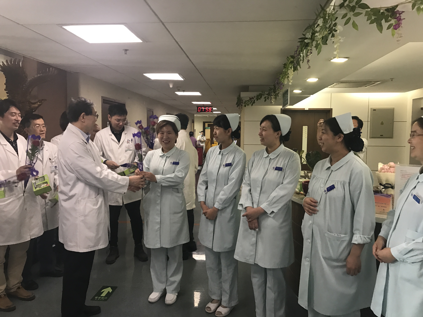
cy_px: 158
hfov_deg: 63.4
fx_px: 342
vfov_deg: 49.7
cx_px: 212
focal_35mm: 28
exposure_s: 1/17
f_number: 1.8
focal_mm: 3.99
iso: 64
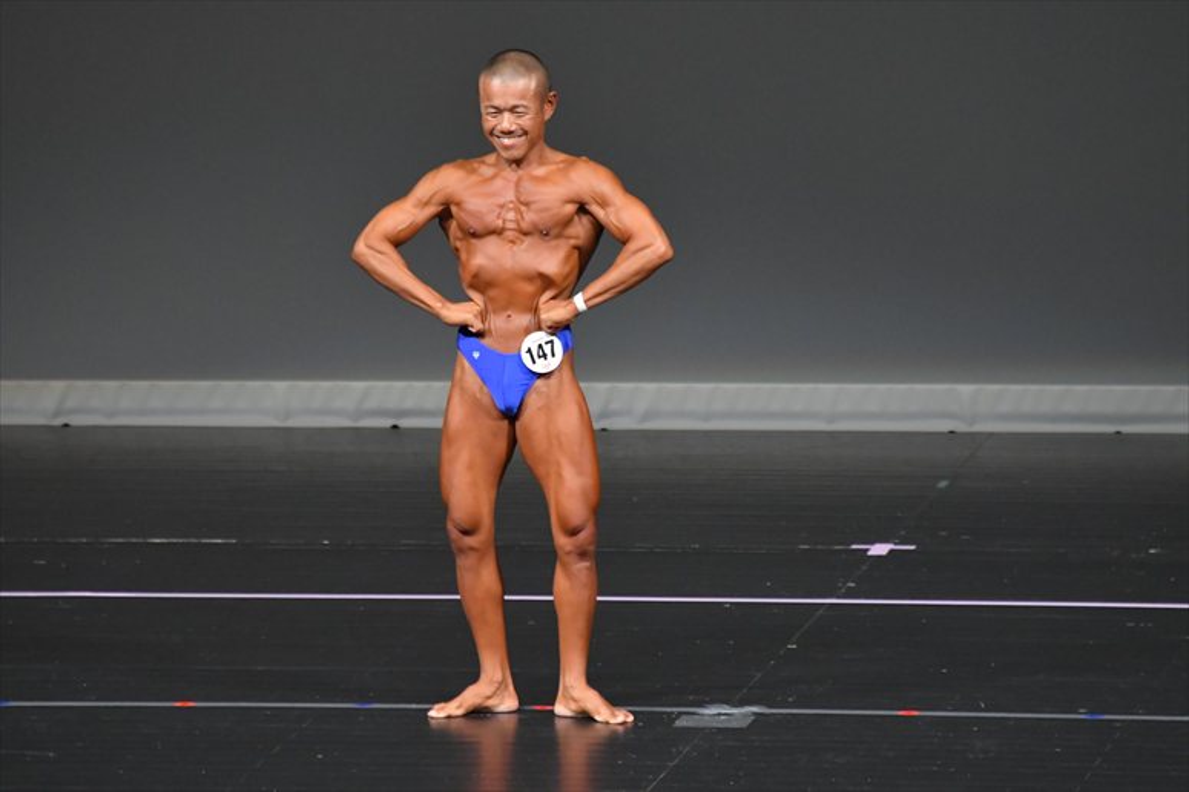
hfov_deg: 5.5
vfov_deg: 3.7
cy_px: 396
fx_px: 12380
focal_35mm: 375
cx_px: 594
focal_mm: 250
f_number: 5.6
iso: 4000
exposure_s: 1/400
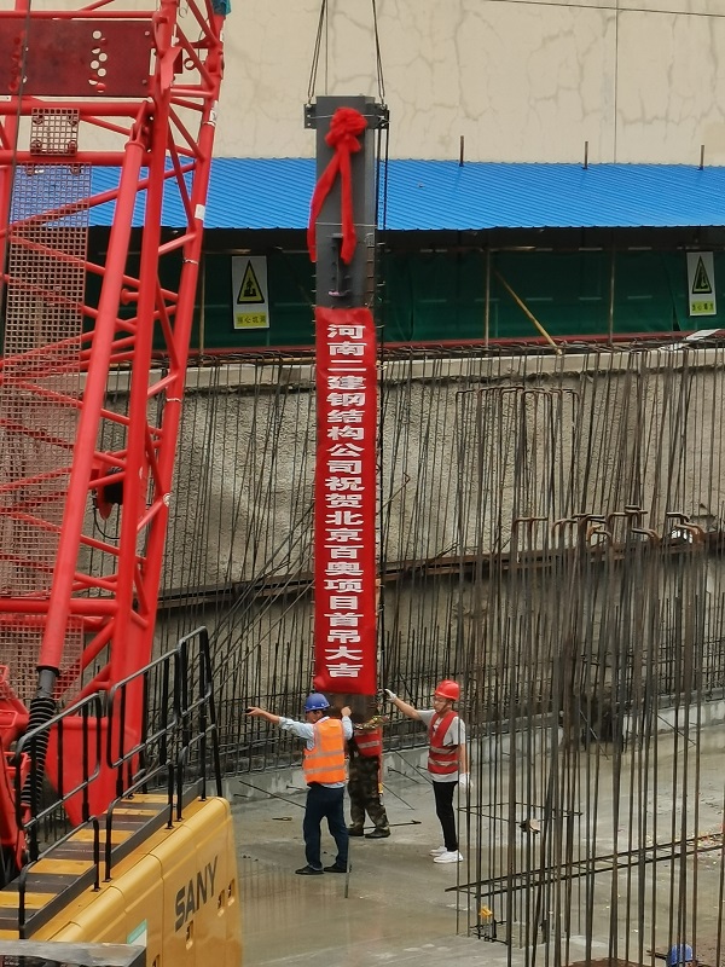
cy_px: 484
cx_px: 362
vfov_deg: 17.0
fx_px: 3239
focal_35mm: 116
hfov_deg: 12.8
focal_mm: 5.58
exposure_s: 1/104
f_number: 1.8
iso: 50
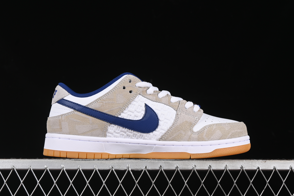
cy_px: 98
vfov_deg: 18.2
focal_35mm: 75
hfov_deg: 27.0
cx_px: 147
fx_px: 612
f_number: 8
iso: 160
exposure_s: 1/80
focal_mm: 50
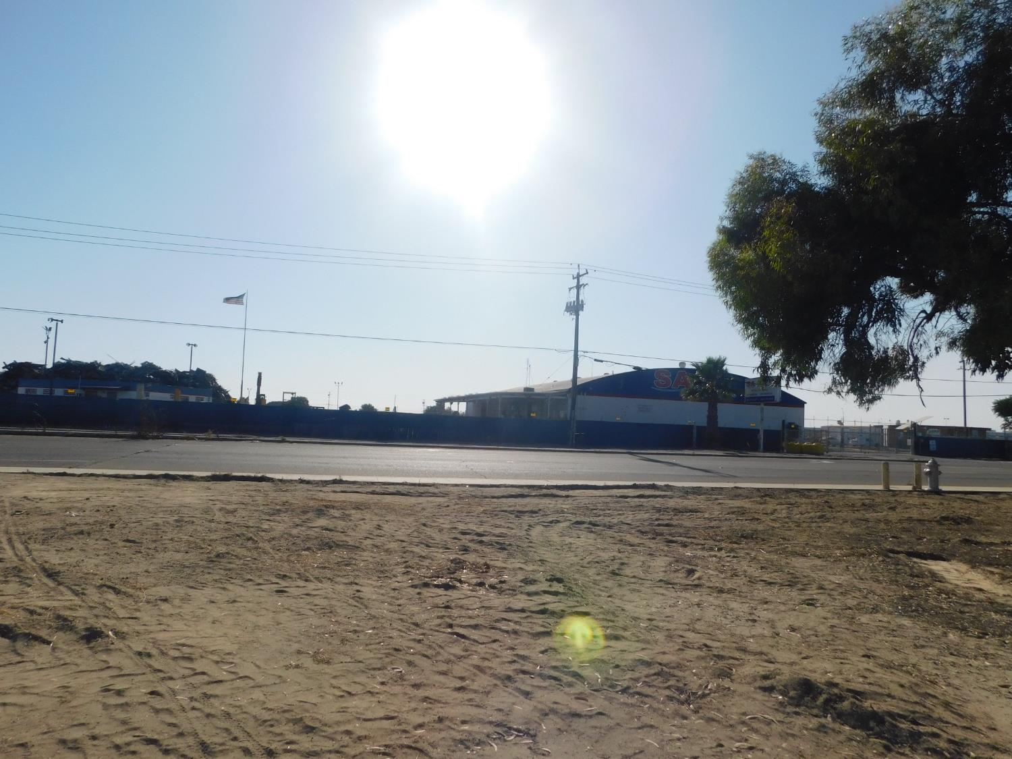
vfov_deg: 58.9
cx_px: 506
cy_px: 380
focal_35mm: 23
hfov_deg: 73.9
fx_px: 672
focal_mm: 4
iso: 125
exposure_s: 1/1000
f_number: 6
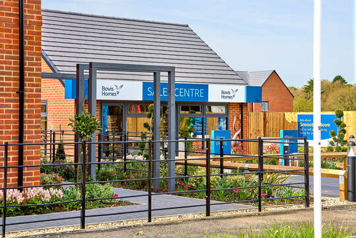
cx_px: 178
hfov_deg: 27.0
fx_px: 742
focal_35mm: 75
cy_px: 119
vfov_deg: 18.2
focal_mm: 75
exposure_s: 1/160
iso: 100
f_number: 11
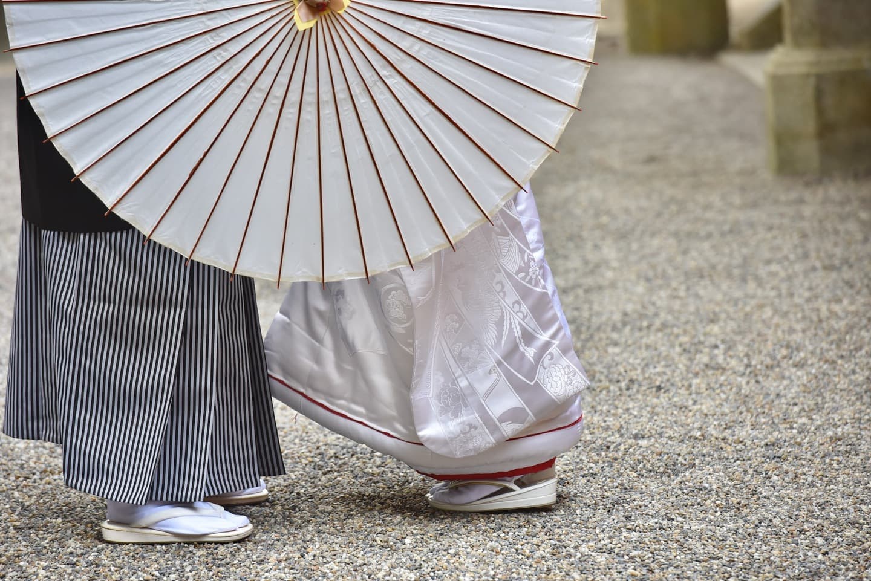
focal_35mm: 200
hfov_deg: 10.3
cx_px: 436
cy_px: 290
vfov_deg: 6.9
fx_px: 4840
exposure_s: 1/250
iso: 2000
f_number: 6.3
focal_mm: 200
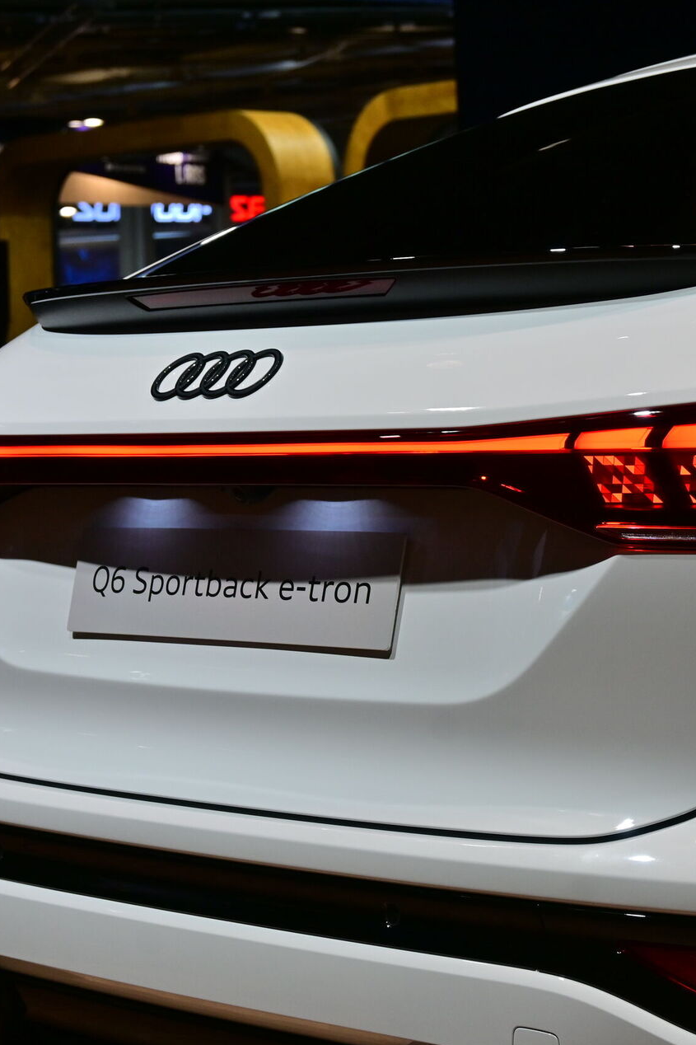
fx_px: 3097
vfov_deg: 19.1
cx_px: 453
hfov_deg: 12.8
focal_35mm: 107
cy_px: 526
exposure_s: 1/250
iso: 320
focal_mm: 47
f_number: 6
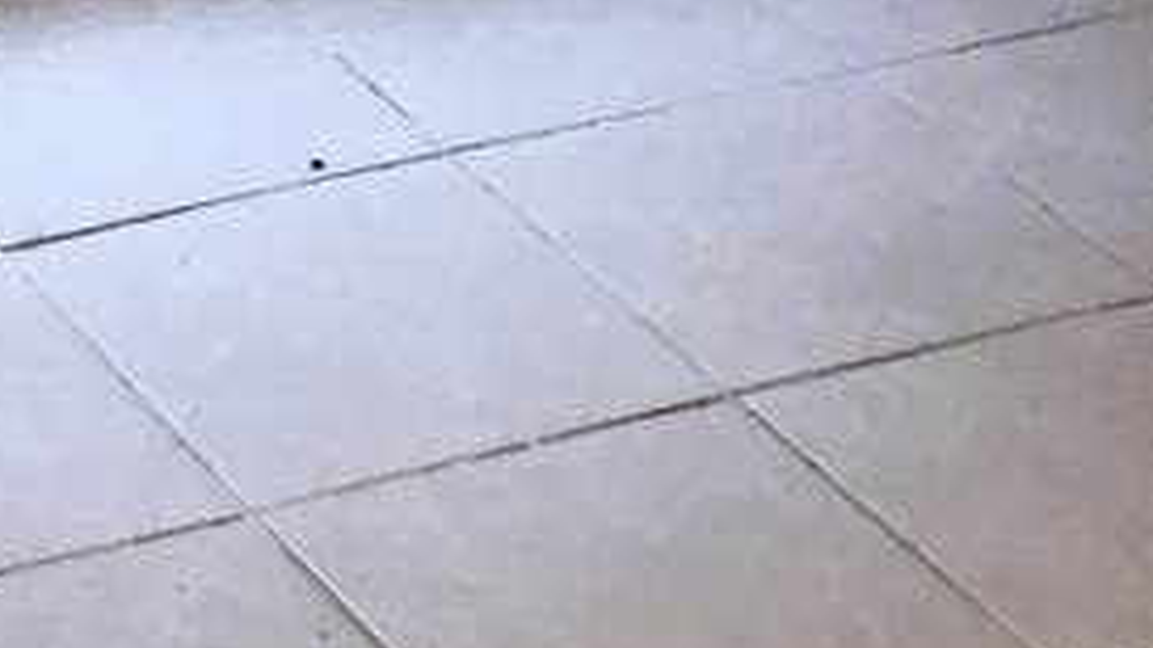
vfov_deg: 6.7
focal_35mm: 166
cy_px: -1199
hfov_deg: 12.7
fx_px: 5074
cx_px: -164
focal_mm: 4.15
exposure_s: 1/30
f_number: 2.2
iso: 64
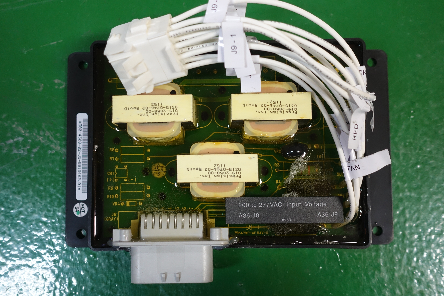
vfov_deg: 31.2
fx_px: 530
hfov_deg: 45.4
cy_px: 148
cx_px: 222
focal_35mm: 43
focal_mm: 15.94
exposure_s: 1/25
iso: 800
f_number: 2.8
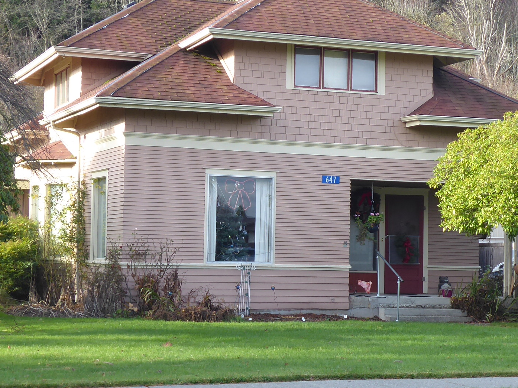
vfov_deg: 16.4
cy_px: 197
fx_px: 1347
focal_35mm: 90
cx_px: 305
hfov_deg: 21.8
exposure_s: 1/80
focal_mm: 8.4
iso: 80
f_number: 4
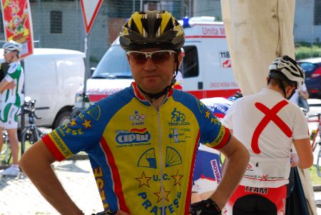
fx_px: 1151
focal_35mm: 129
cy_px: 108
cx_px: 160
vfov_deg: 10.7
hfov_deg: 15.9
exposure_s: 1/100
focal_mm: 86
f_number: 10
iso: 200
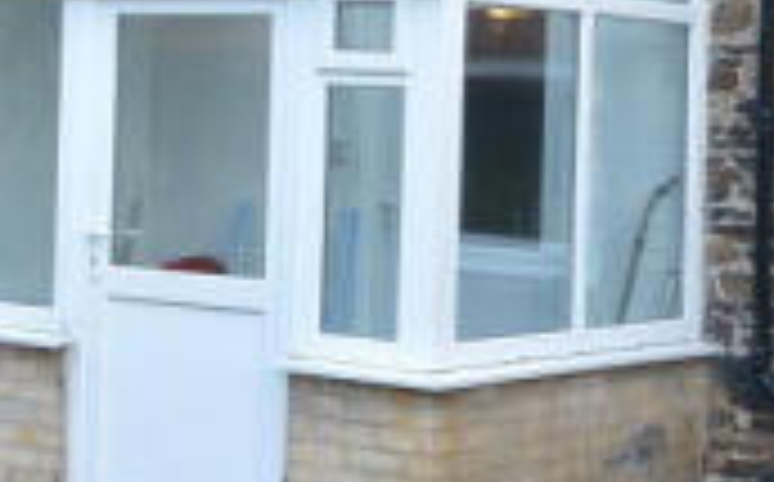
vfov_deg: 12.4
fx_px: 2212
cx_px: 214
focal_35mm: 105
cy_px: 74
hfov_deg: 19.7
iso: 160
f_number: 5
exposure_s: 1/125
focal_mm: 10
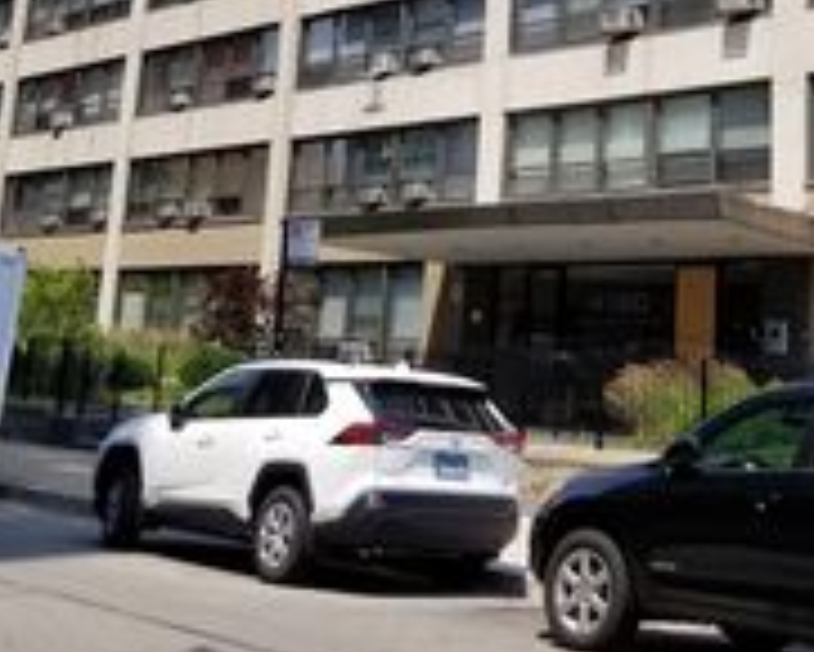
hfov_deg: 26.6
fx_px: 1687
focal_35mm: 70
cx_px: 648
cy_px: -164
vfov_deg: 20.3
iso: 50
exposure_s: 1/2184
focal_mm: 4.25
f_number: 1.7
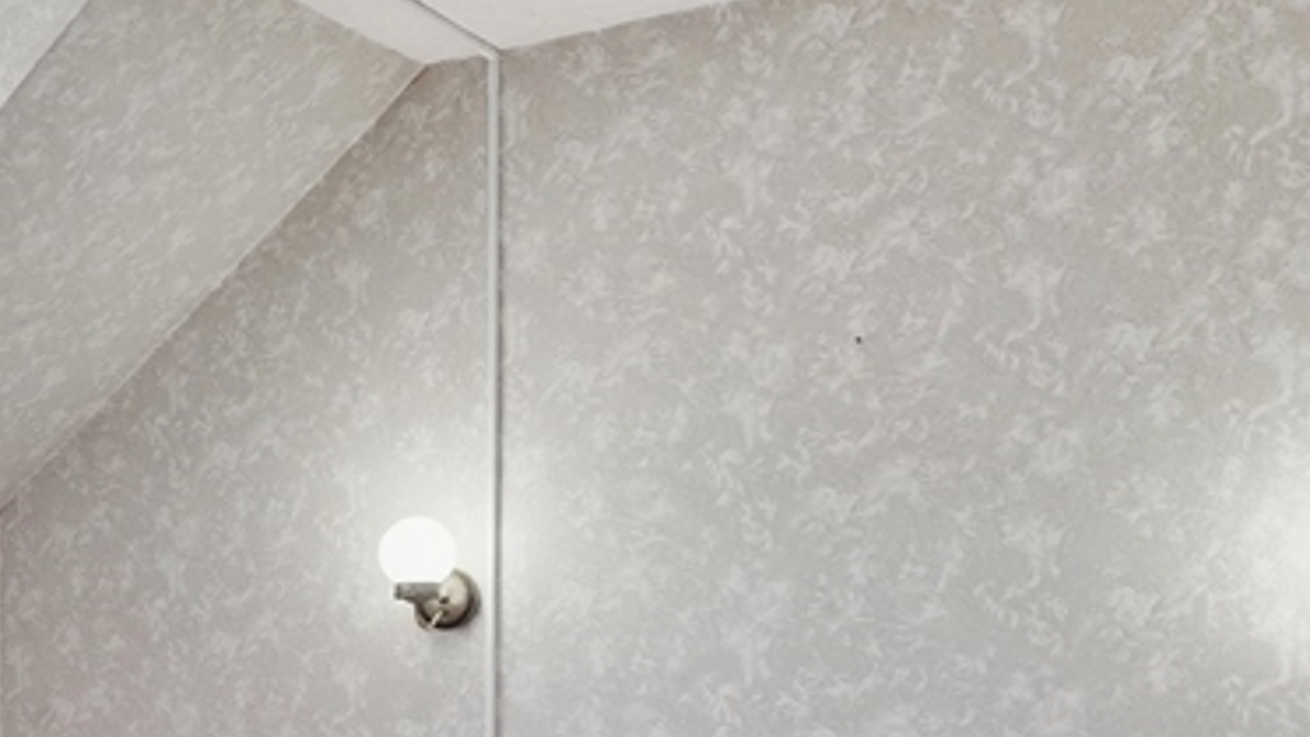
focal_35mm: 47
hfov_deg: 35.7
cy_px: 677
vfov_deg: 24.4
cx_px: -193
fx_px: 1648
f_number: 7.1
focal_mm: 11
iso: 800
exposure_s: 1/2000
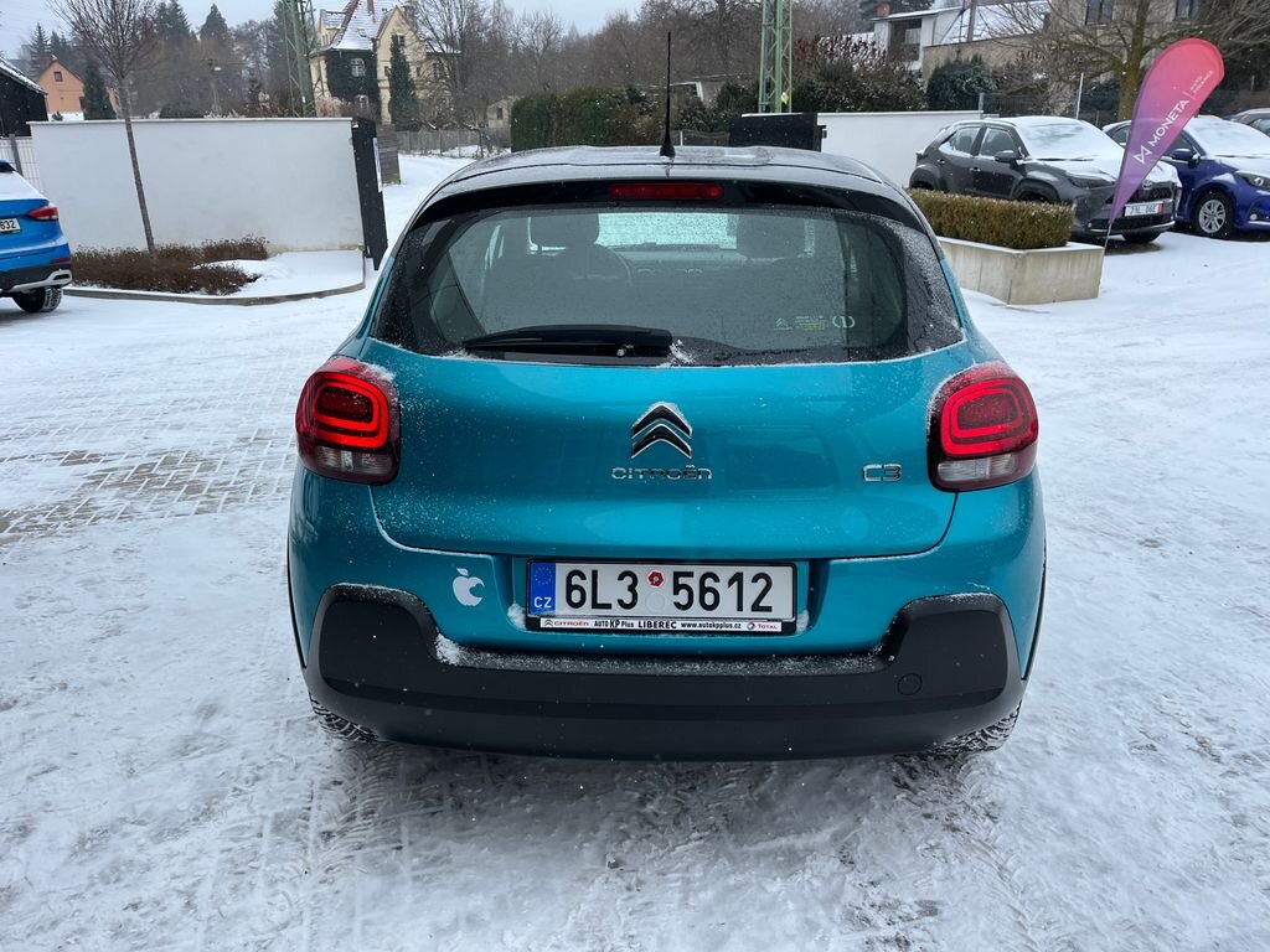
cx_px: 635
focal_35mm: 26
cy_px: 476
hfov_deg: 67.3
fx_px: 954
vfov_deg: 53.1
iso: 50
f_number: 1.6
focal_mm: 5.1
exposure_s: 1/718
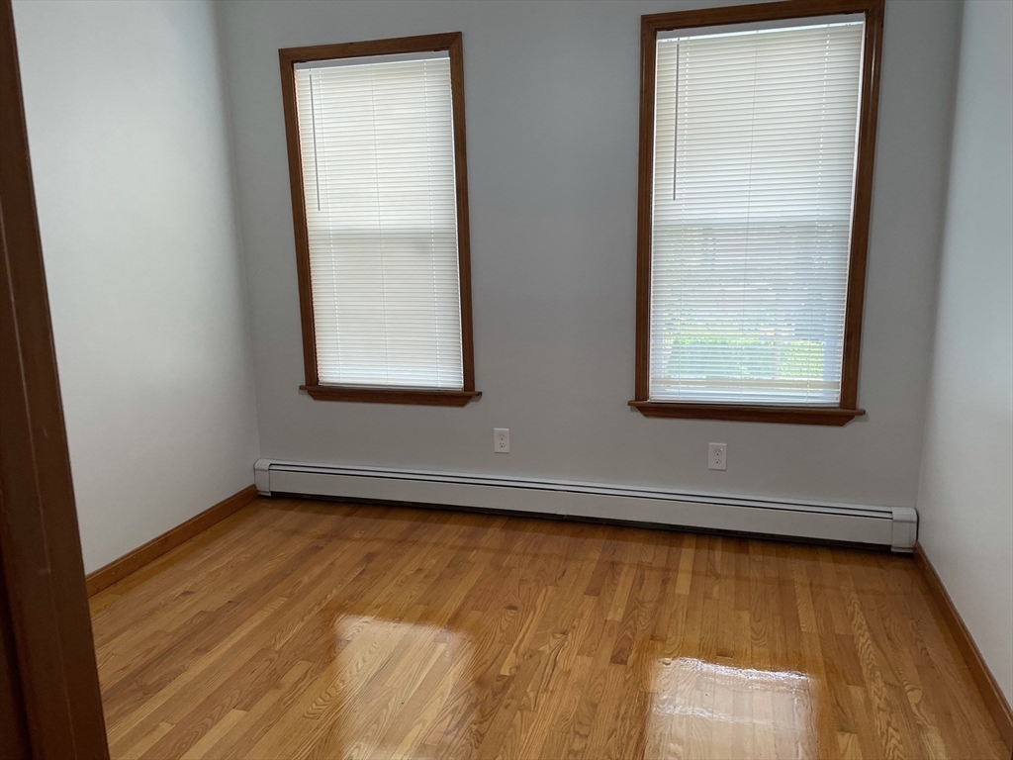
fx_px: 761
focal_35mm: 26
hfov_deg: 67.3
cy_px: 380
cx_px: 506
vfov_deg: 53.1
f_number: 1.6
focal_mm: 4.2
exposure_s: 1/120
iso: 125
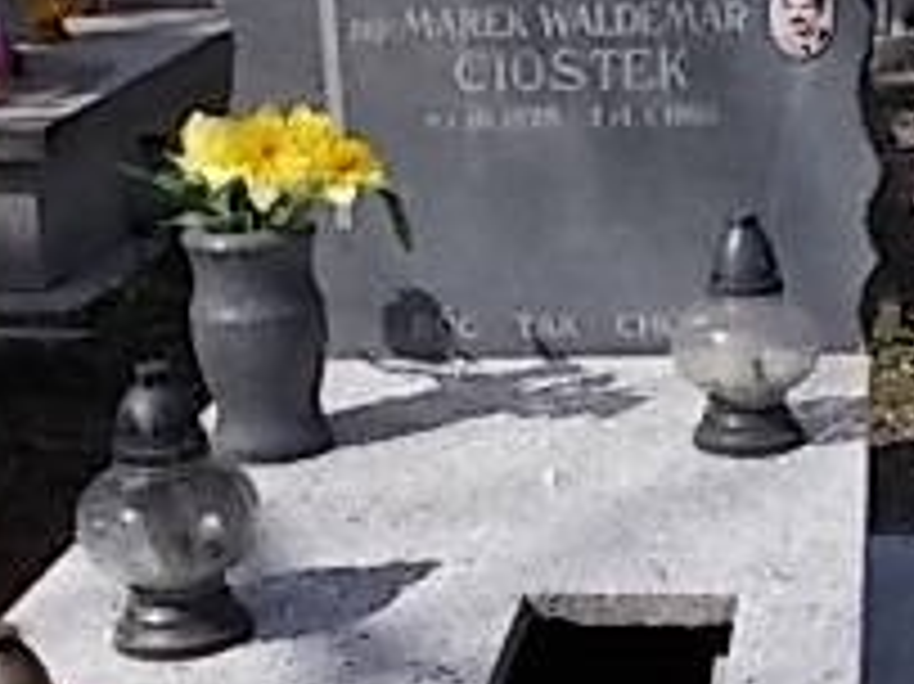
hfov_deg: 23.7
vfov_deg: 17.9
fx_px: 2164
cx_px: 657
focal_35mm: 82
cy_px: 522
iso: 80
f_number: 8
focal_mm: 4.6
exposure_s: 1/160
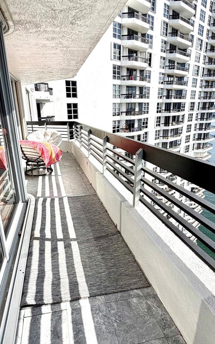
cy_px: 174
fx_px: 197
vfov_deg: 82.3
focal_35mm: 21
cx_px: 87
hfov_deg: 56.9
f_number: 2.2
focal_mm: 2.22
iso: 20
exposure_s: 1/1259
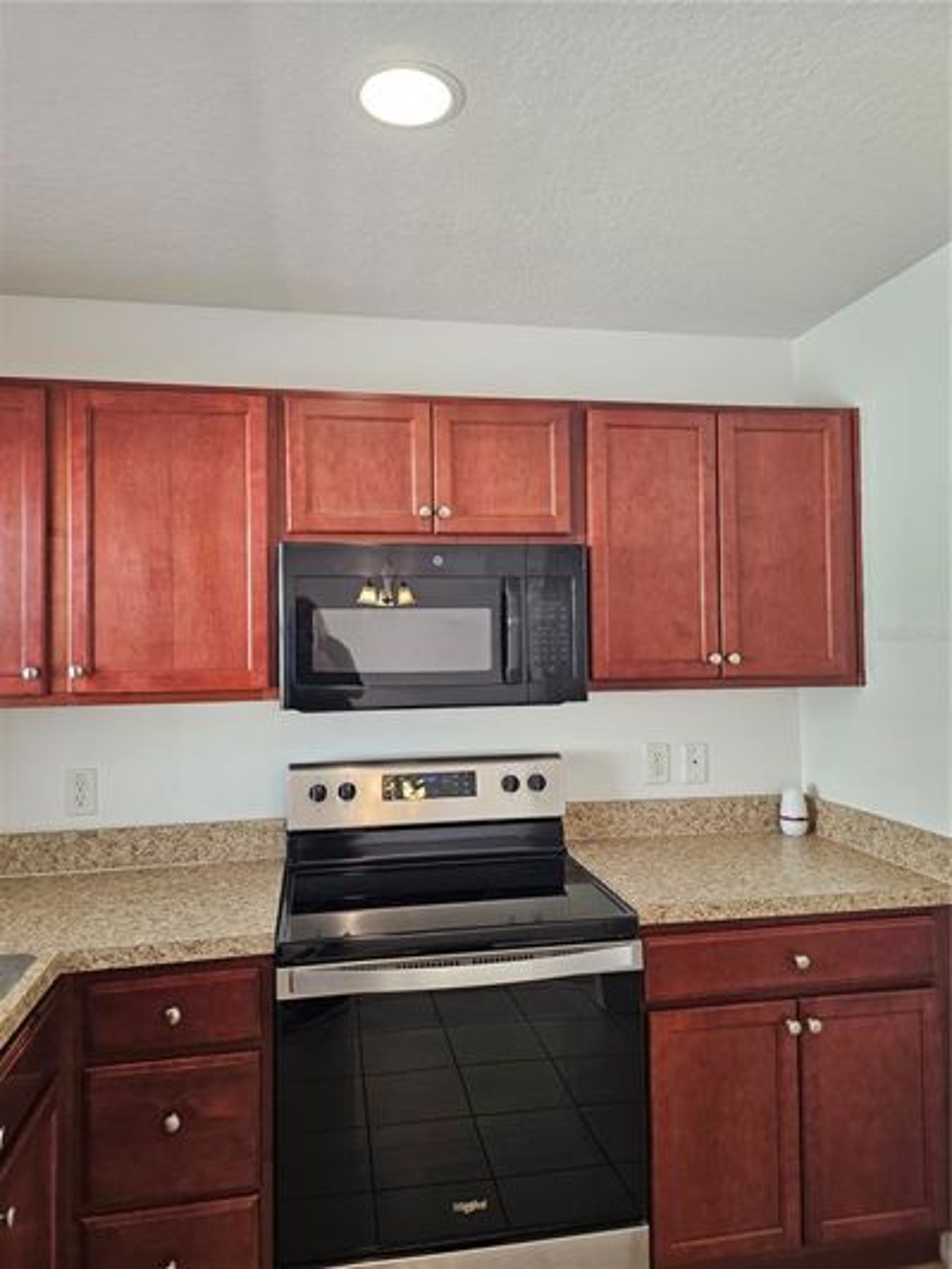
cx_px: 476
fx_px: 843
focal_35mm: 23
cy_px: 634
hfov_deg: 58.9
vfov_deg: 73.9
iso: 250
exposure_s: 1/120
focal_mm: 6.3
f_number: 1.7
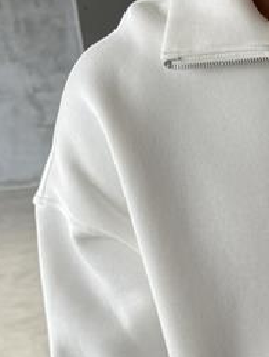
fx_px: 765
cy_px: 407
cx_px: 341
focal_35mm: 74
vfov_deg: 24.3
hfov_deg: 18.7
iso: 80
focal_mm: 6.76
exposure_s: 1/121
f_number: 1.78
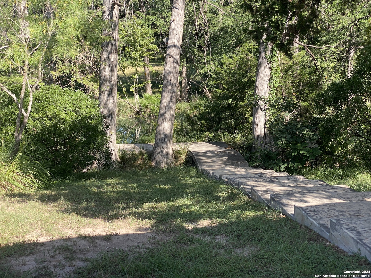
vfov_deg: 28.0
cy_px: 139
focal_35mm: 52
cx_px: 186
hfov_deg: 36.8
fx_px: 557
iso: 20
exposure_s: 1/366
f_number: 2
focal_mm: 6
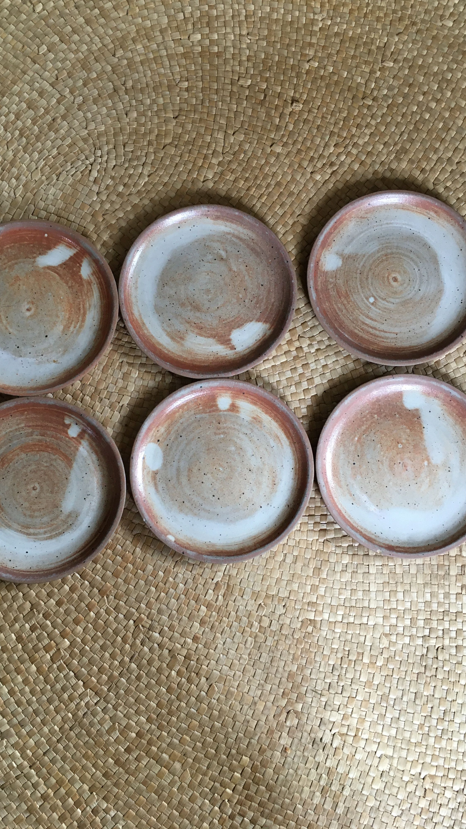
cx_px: 221
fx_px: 703
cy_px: 411
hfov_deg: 36.7
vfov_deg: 61.0
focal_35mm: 32
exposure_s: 1/33
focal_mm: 4.15
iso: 80
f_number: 2.2
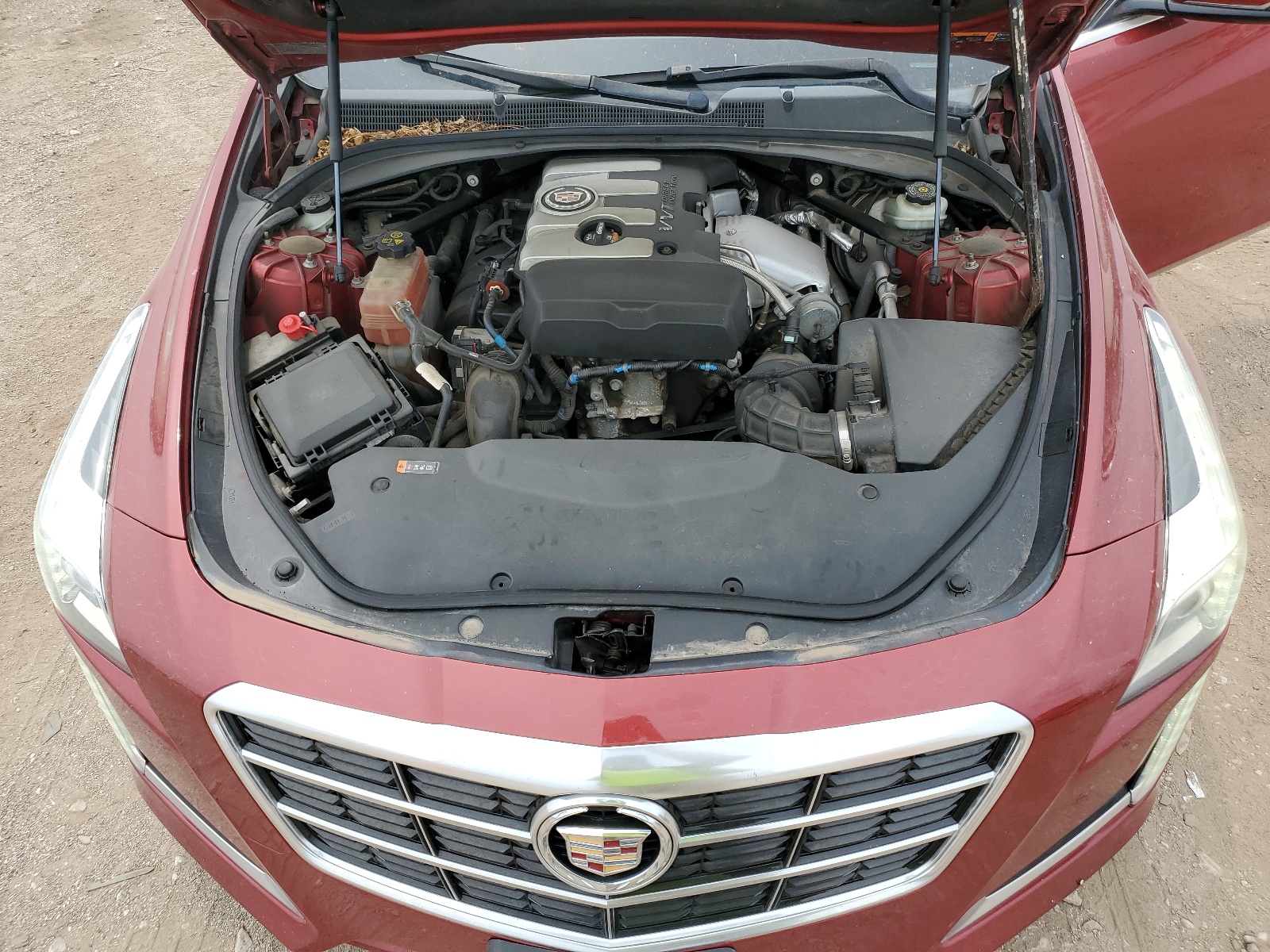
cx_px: 635
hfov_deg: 67.3
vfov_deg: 53.1
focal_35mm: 26
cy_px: 476
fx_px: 954
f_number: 1.5
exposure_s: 1/1429
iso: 50
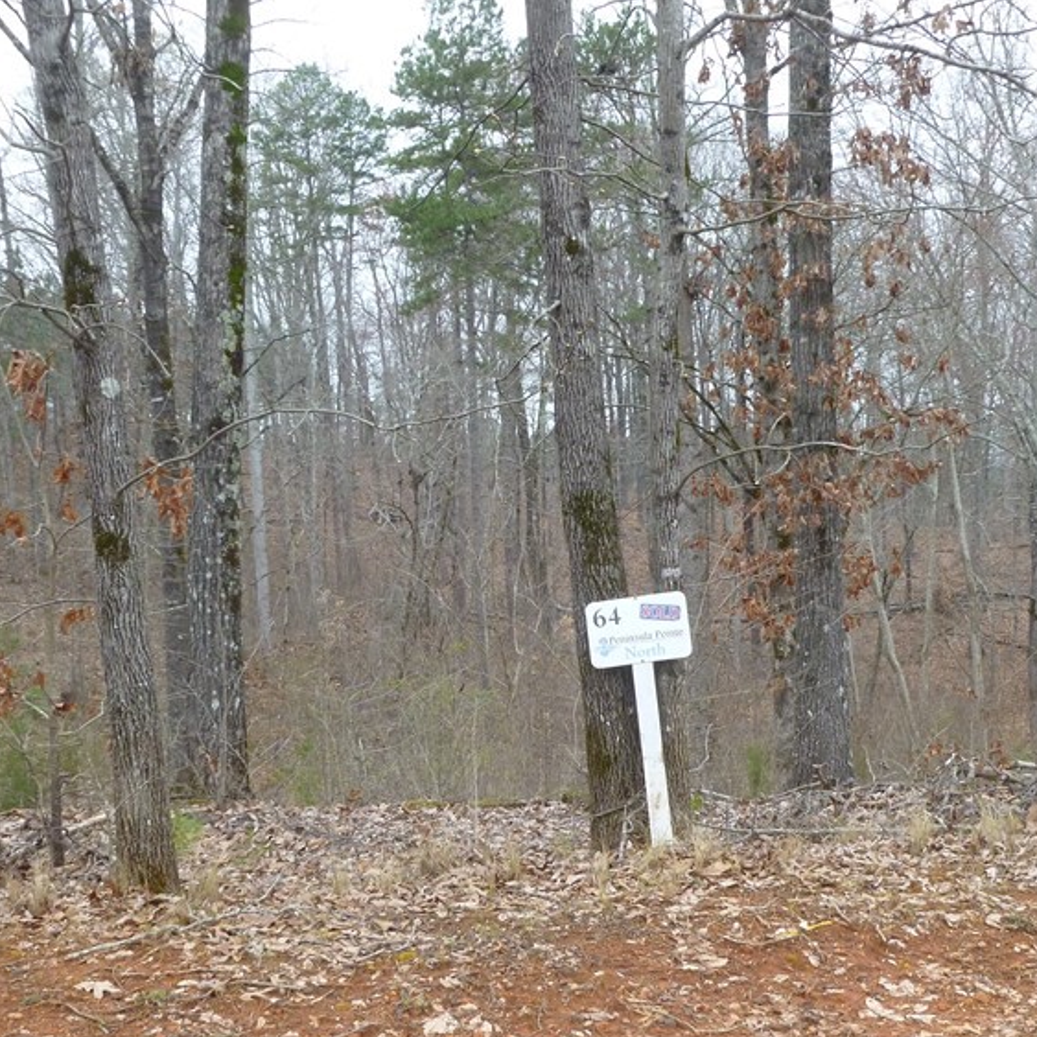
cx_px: 600
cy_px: 645
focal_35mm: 45
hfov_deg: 37.5
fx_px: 1525
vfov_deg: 37.3
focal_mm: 5
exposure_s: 1/60
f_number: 3.3
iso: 200
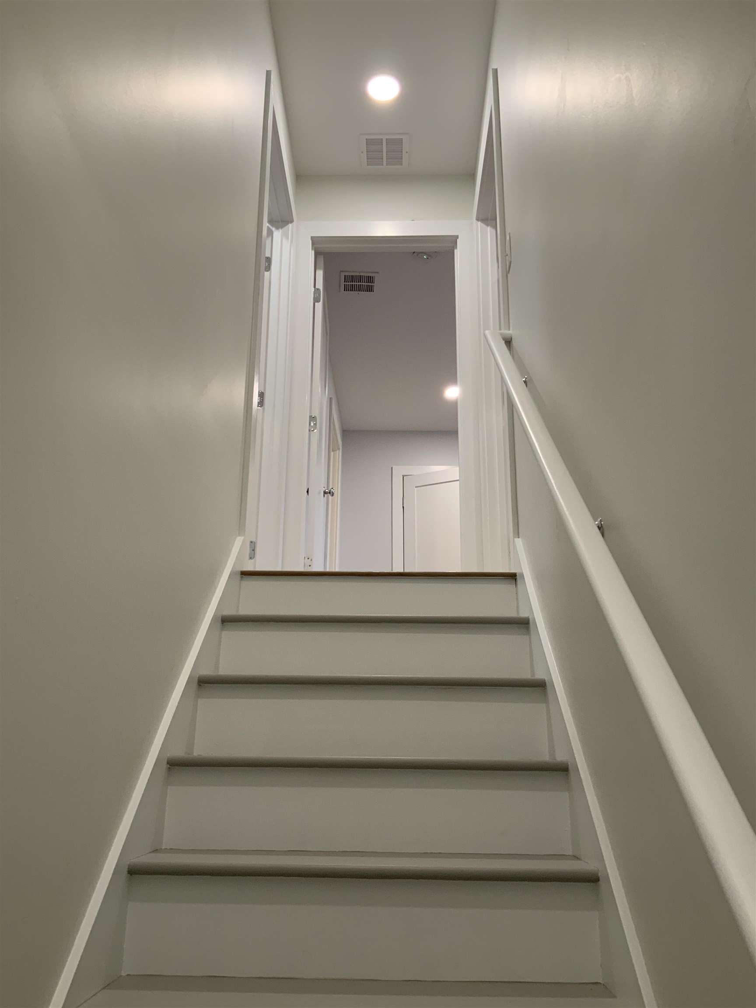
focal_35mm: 29
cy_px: 504
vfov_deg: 61.7
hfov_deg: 48.2
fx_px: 844
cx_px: 378
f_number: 1.8
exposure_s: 1/60
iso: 64
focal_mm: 3
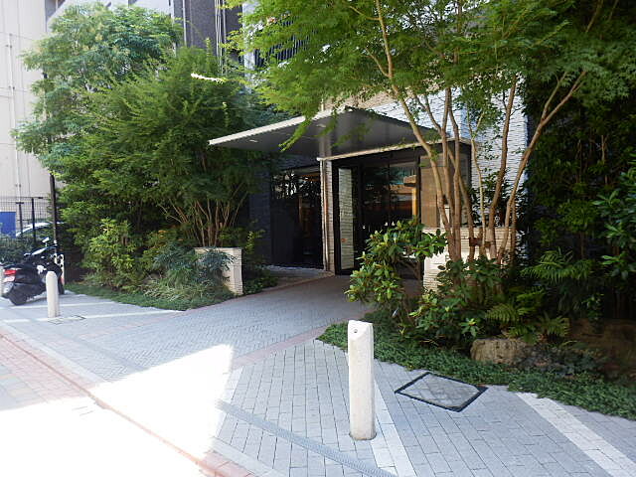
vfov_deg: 56.8
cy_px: 238
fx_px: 441
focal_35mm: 24
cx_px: 318
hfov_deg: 71.6
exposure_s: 1/60
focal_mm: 4.2
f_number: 3
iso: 80
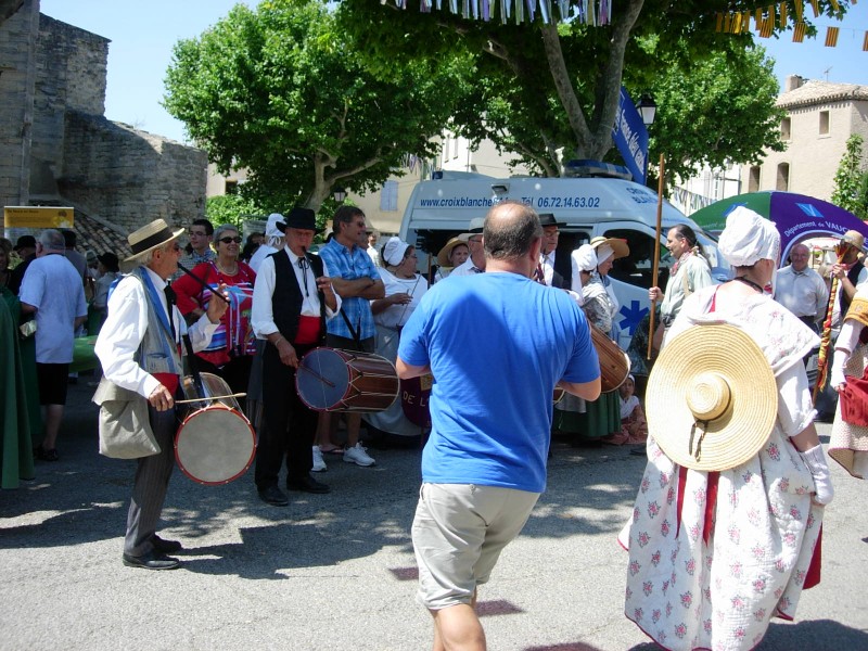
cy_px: 326
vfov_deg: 37.7
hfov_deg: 49.0
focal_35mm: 38
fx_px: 953
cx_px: 434
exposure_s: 1/767
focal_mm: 7.8
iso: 64
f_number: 2.8
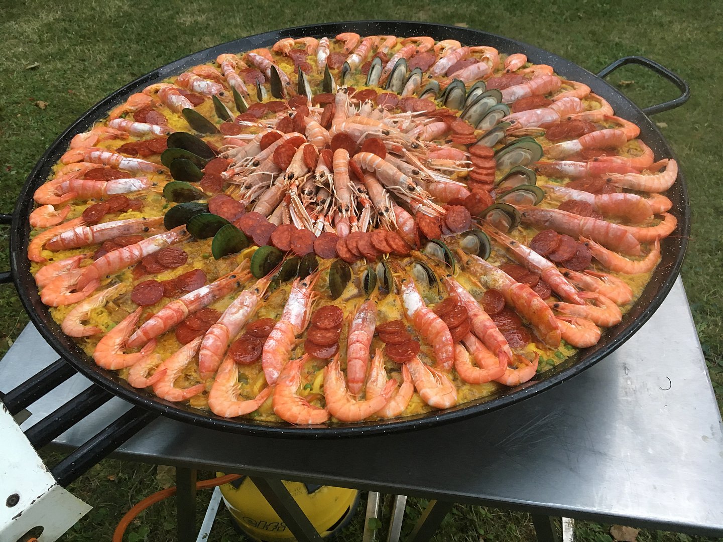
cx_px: 362
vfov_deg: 48.2
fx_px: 606
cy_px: 271
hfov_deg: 61.7
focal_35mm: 29
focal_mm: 4.15
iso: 125
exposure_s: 1/33
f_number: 2.2
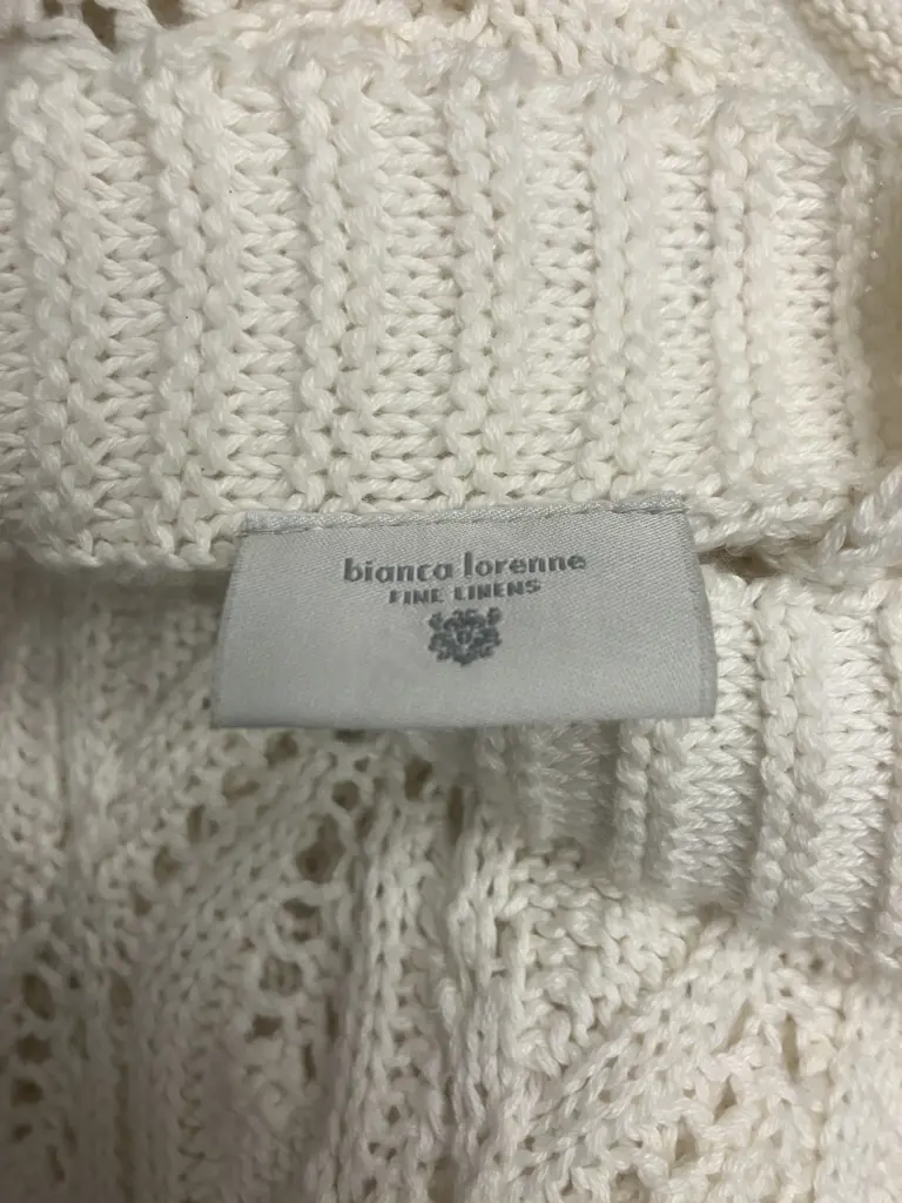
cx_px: 451
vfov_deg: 63.4
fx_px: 973
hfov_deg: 49.7
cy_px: 602
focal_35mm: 28
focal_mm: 3.99
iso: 80
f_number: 1.8
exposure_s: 1/50
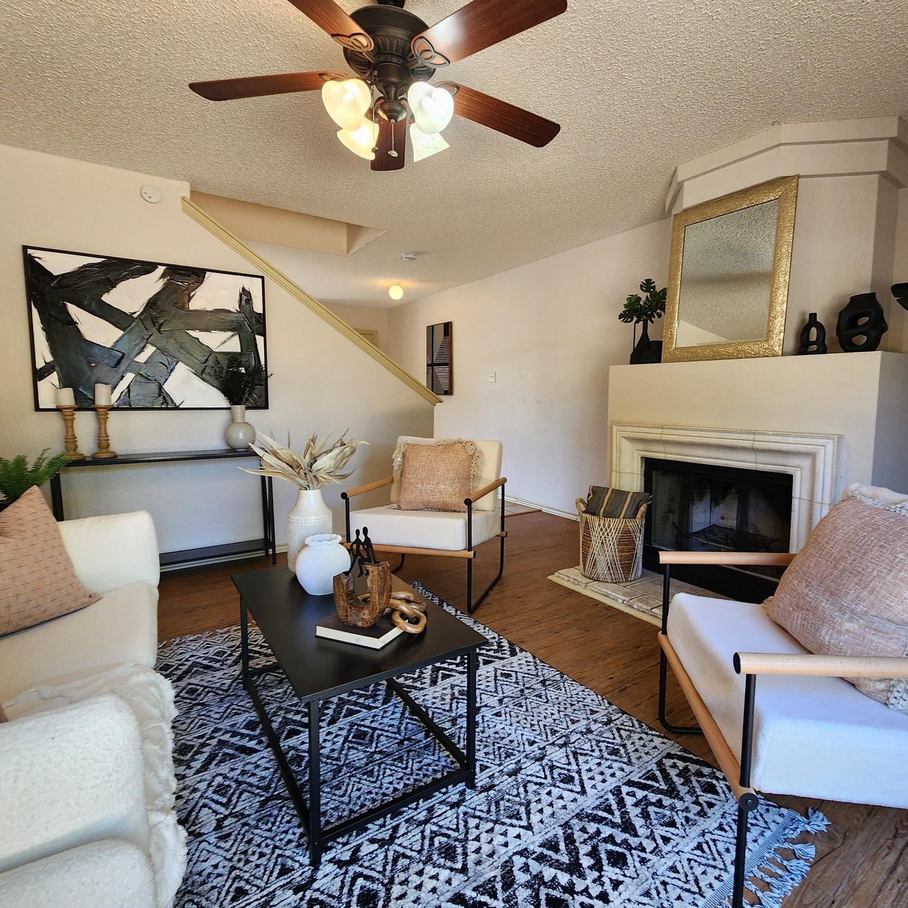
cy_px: 452
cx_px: 519
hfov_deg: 86.9
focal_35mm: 16
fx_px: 475
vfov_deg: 87.4
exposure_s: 1/60
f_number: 2.2
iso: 160
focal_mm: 2.2
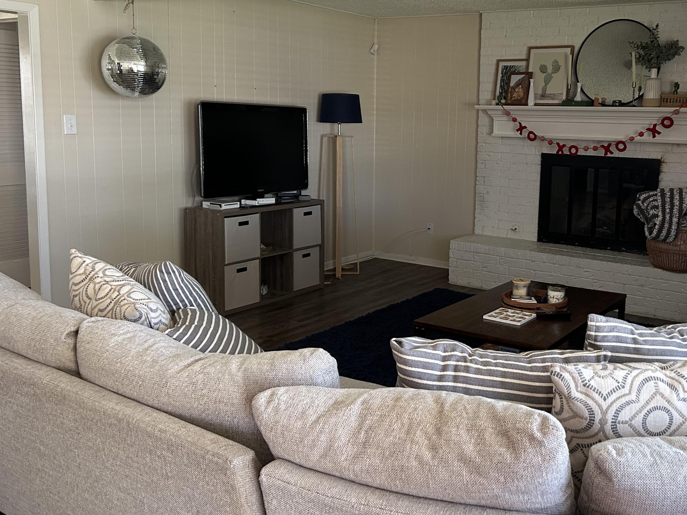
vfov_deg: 39.5
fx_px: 714
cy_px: 209
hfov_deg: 50.7
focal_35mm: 36
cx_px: 442
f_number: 1.5
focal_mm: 5.7
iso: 200
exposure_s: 1/60
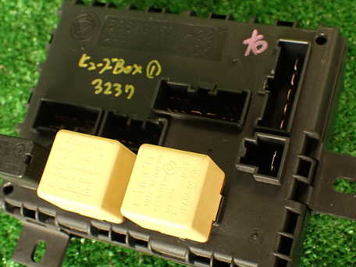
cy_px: 151
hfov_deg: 35.5
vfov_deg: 27.0
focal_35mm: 54
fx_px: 555
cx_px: 178
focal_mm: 7.31
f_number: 2.8
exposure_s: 1/40
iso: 200
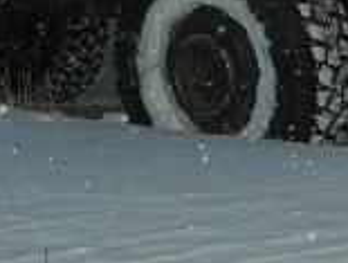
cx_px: 132
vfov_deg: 6.8
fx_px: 2177
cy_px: -180
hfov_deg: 9.1
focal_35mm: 216
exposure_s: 1/60
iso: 200
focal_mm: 9.5
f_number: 3.1
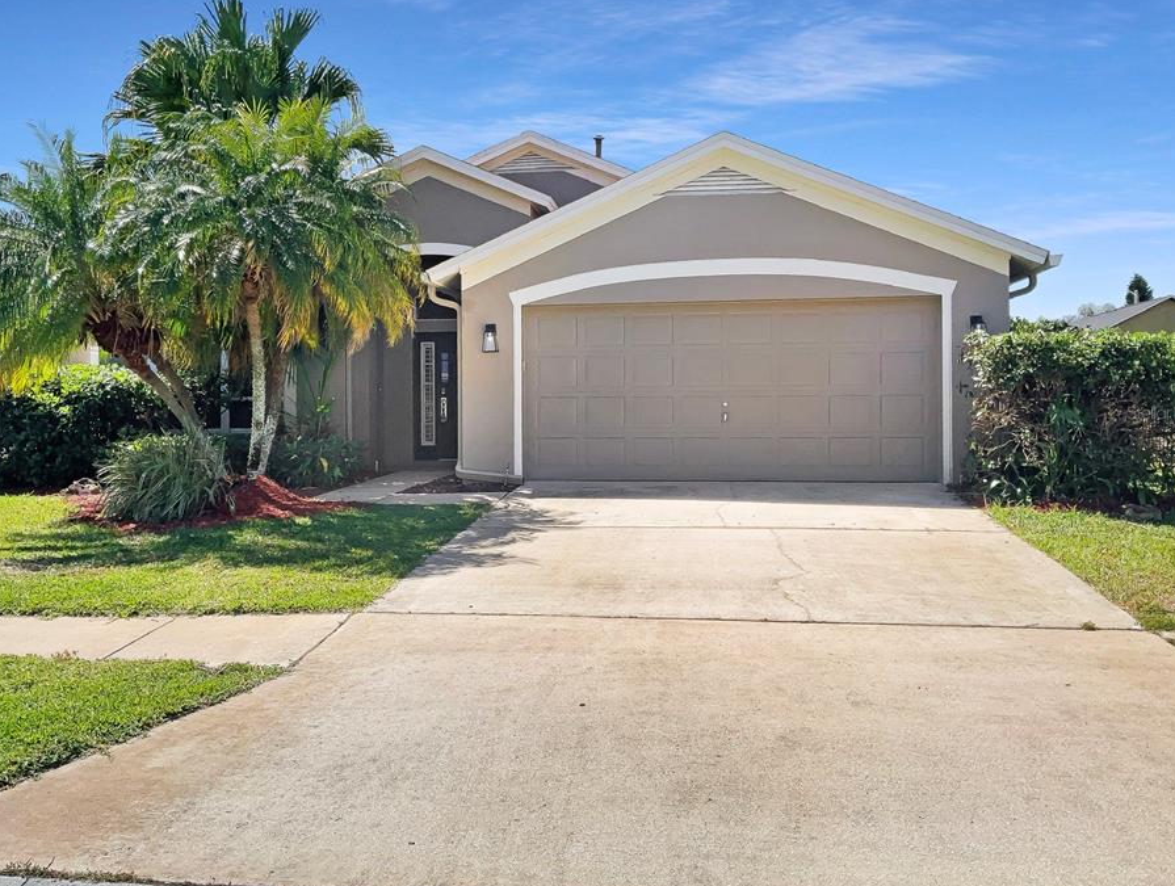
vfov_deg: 43.1
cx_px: 538
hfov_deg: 55.2
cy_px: 412
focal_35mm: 33
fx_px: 1122
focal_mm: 3
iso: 16
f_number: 1.8
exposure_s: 1/2667
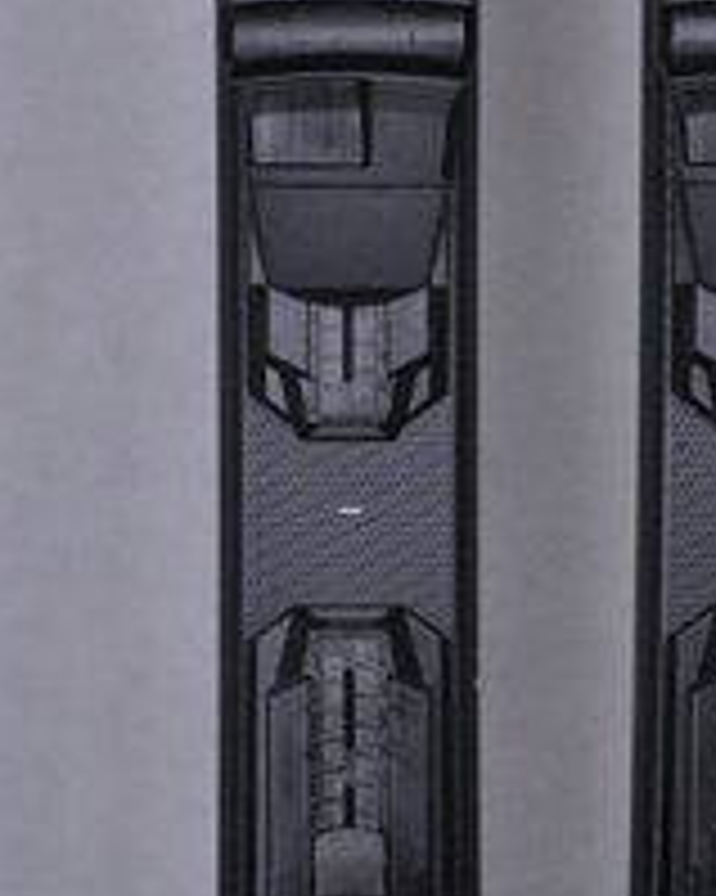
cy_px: 576
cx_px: 552
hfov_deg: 6.9
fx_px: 5911
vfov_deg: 8.7
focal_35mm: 223
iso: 3200
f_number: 9.5
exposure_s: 1/125
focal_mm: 70
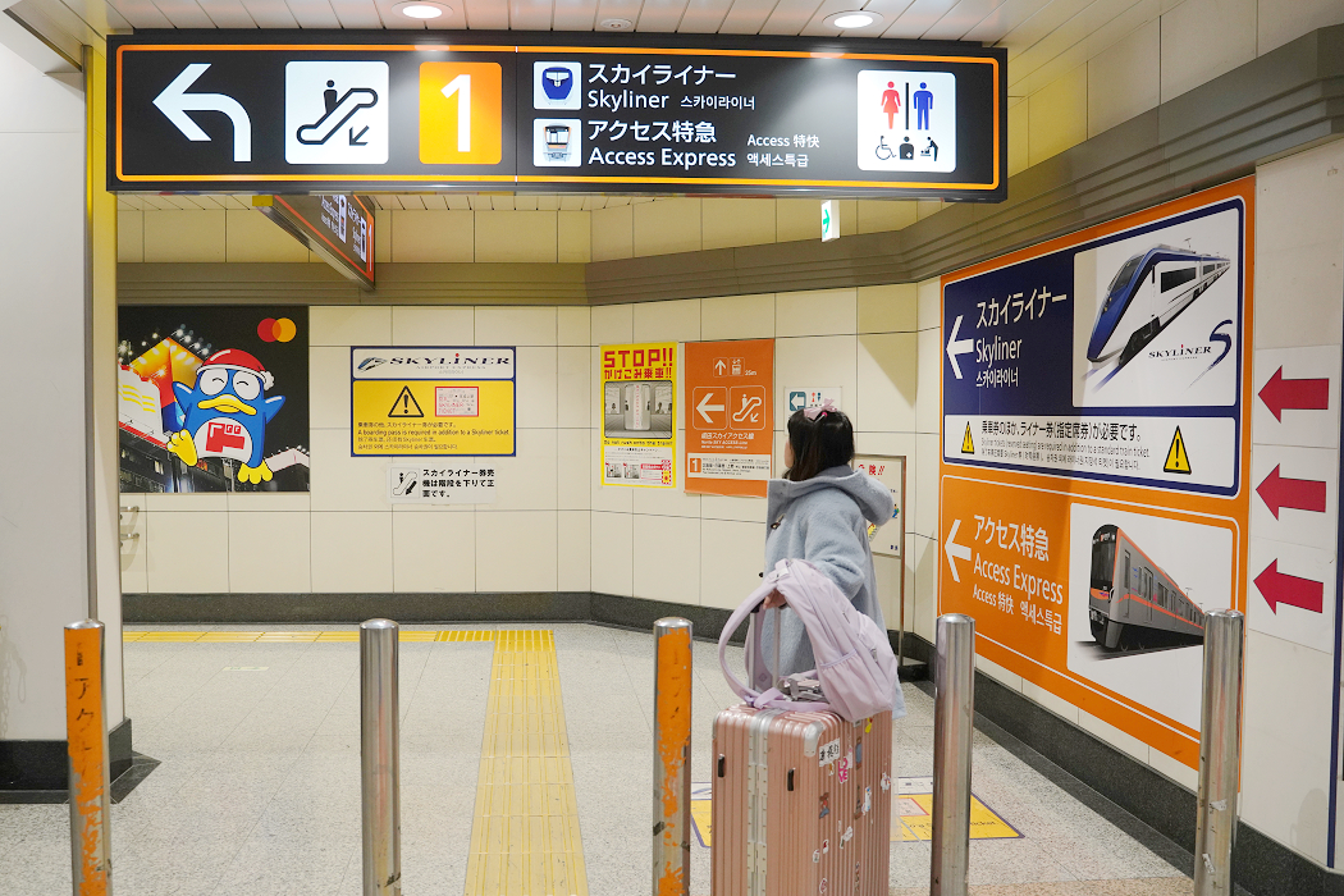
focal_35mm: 32
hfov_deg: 58.6
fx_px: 1195
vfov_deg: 41.1
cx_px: 596
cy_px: 454
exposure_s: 1/160
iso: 1600
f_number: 4
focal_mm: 28
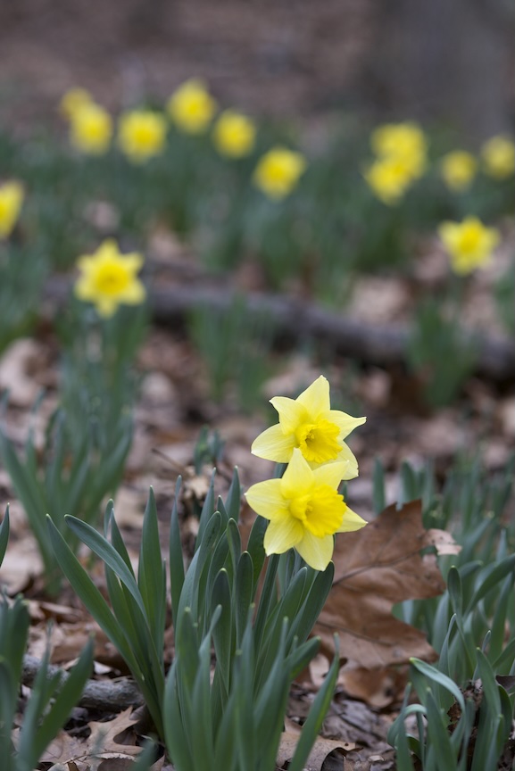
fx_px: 2250
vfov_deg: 19.4
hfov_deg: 13.1
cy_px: 386
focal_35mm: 105
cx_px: 258
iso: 400
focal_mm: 105
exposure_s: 1/320
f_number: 5
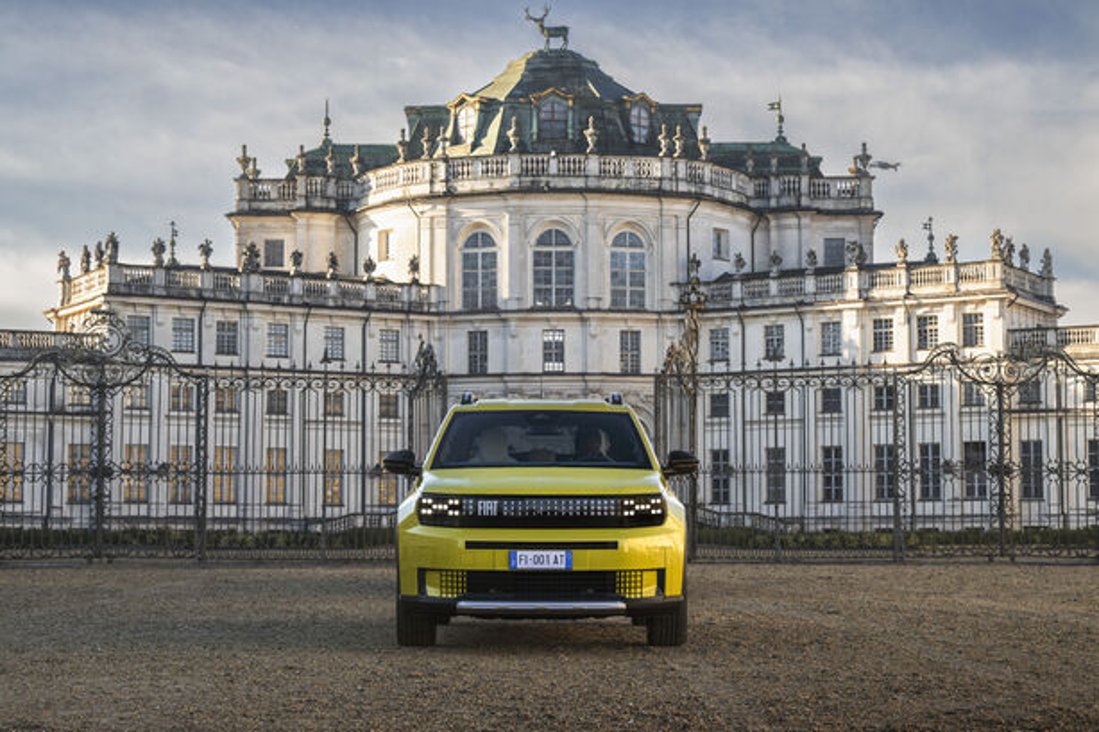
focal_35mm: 70
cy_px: 366
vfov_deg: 19.4
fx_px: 2136
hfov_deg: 28.9
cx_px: 550
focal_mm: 70
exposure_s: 1/200
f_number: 8
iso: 250
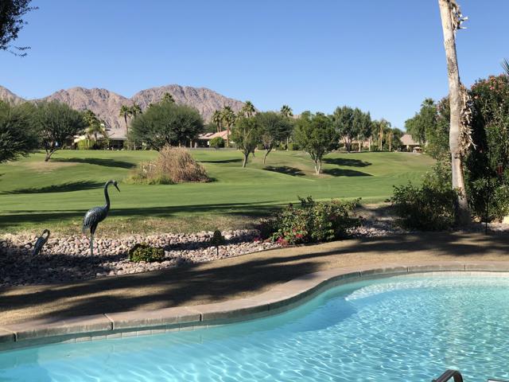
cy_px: 191
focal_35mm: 52
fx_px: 765
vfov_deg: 28.0
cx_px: 254
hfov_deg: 36.8
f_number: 2.4
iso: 16
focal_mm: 6
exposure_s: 1/952
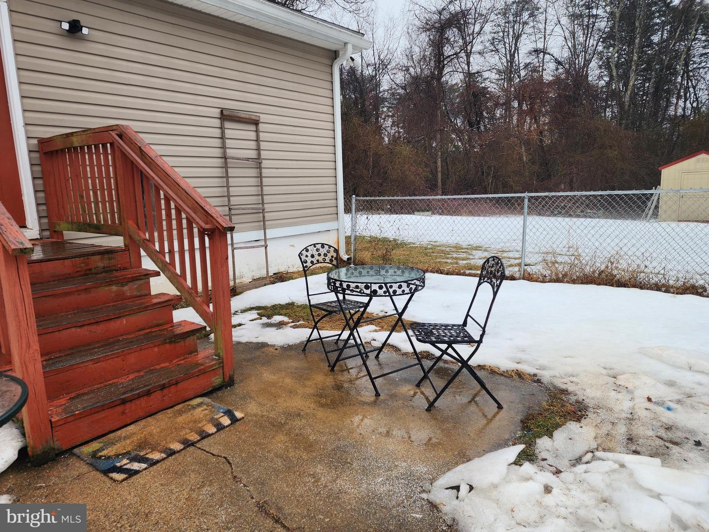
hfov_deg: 73.9
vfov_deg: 58.9
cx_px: 354
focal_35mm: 23
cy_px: 266
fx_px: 471
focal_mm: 6.4
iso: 16
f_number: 1.8
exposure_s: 1/180
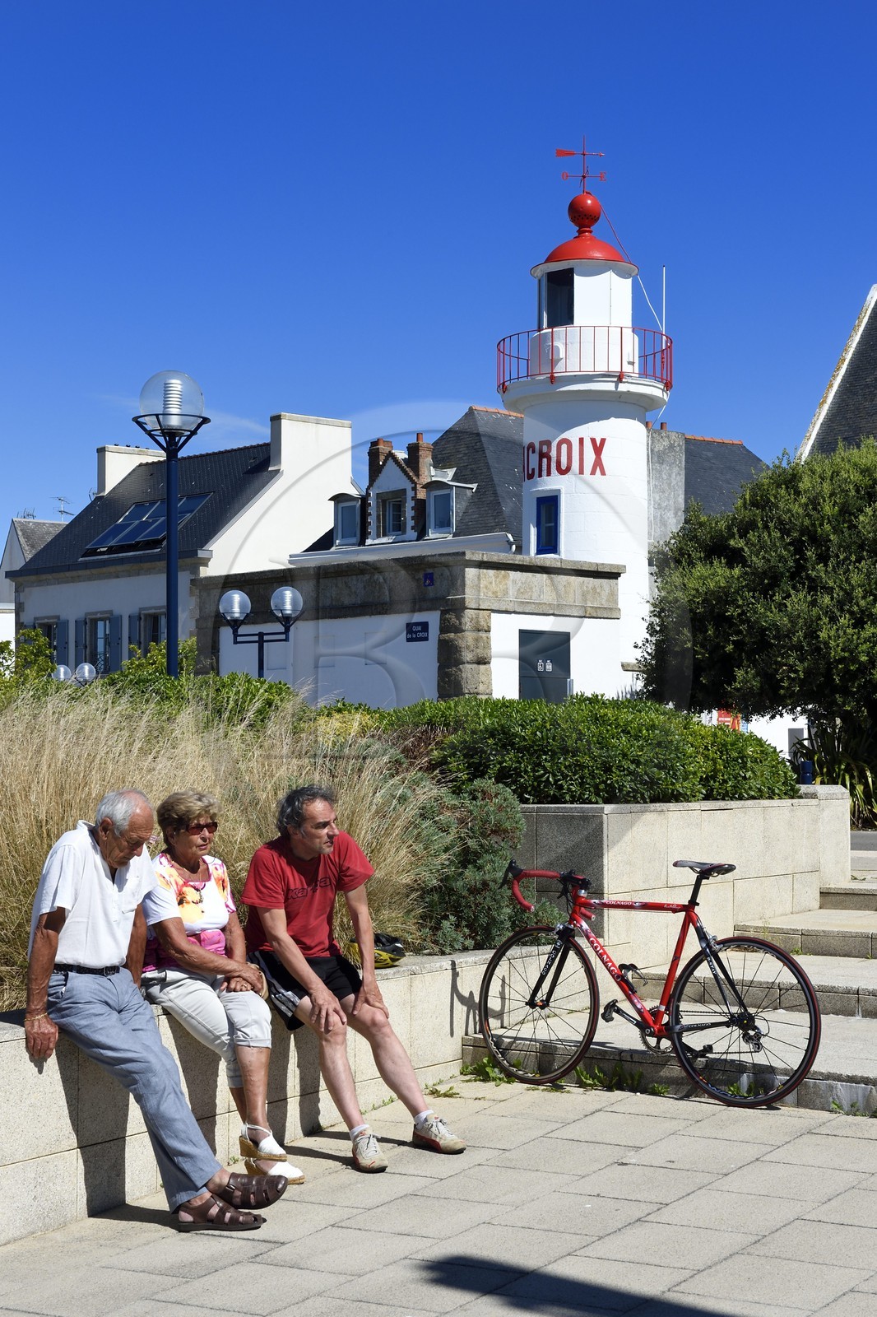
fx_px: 1828
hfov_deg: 27.0
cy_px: 658
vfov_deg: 39.6
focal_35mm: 50
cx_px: 438
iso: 200
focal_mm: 50
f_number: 14
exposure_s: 1/320
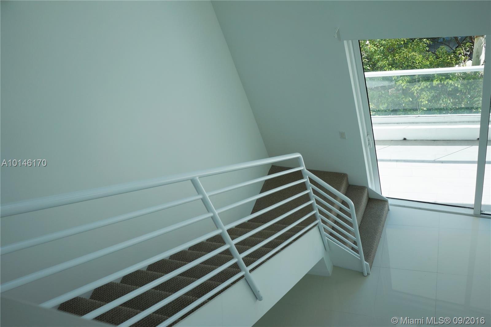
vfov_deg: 43.5
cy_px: 164
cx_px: 246
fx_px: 409
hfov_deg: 62.0
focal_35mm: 30
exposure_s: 1/200
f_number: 6.3
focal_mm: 20
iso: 100
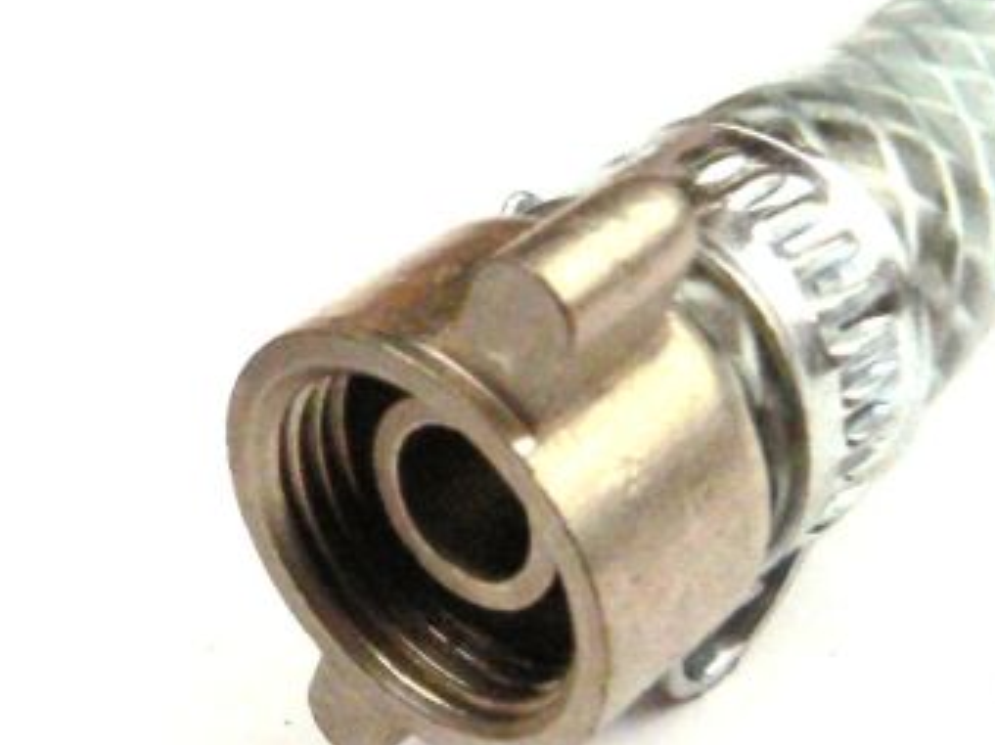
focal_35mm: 85
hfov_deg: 22.0
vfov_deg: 17.3
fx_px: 2442
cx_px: -44
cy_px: 458
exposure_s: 1/400
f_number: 7.1
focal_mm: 6
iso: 400
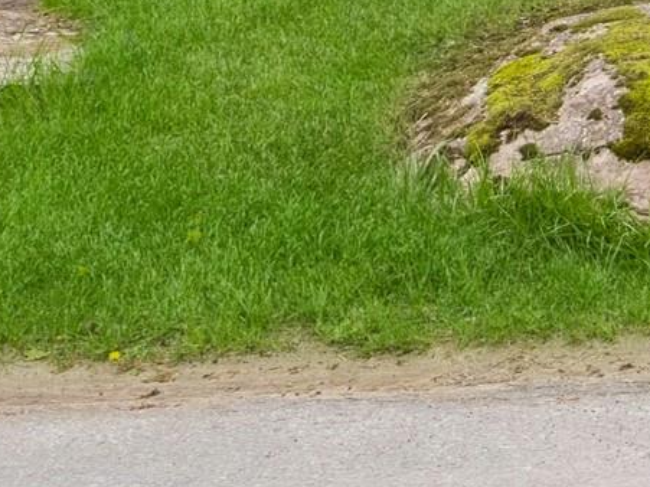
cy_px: -571
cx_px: 925
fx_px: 1877
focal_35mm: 100
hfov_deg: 17.9
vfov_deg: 12.5
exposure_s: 1/320
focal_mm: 11
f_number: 8
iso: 400
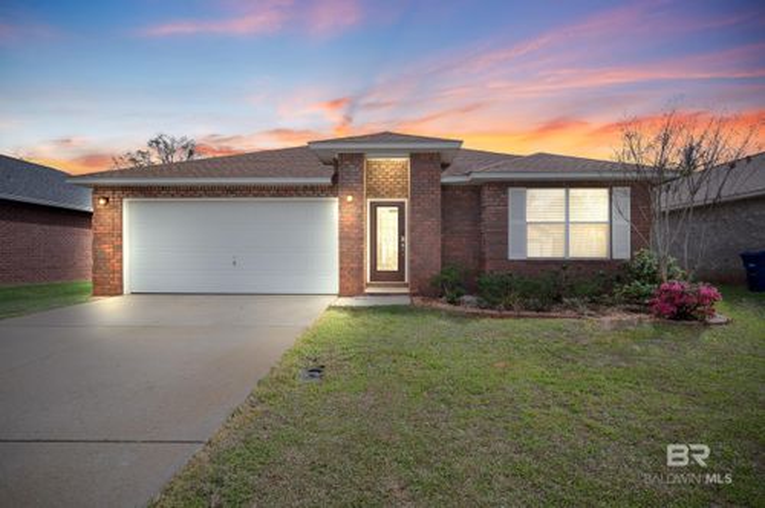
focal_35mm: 20
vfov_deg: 63.1
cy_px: 254
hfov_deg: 85.5
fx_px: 414
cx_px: 382
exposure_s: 1/250
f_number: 10
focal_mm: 19.5
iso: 250
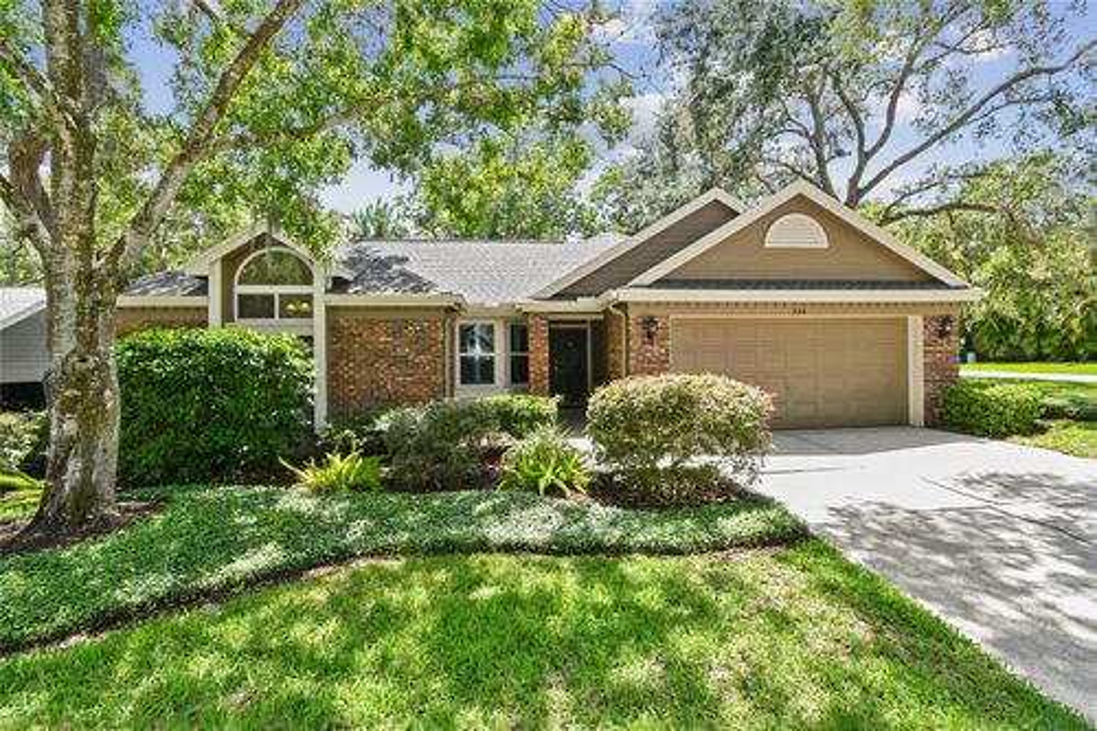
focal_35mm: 15
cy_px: 366
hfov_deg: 100.4
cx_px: 548
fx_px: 457
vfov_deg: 77.3
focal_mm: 10
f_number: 7.1
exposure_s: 1/80
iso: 100
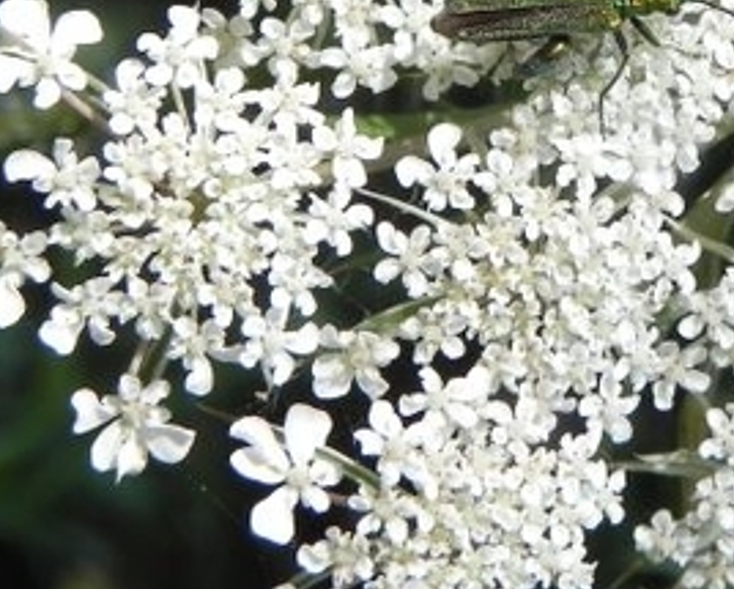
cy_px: 41
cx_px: 600
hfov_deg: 13.3
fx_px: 3132
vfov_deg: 10.7
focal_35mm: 144
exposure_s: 1/303
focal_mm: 11.8
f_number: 5.6
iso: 160
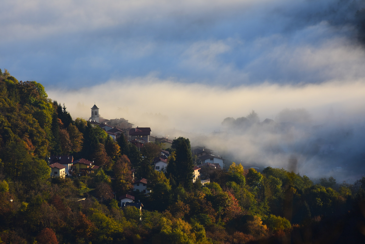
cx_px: 182
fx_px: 4562
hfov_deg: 4.6
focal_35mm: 450
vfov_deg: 3.1
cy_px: 122
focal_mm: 300
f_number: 7.1
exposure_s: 1/200
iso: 100
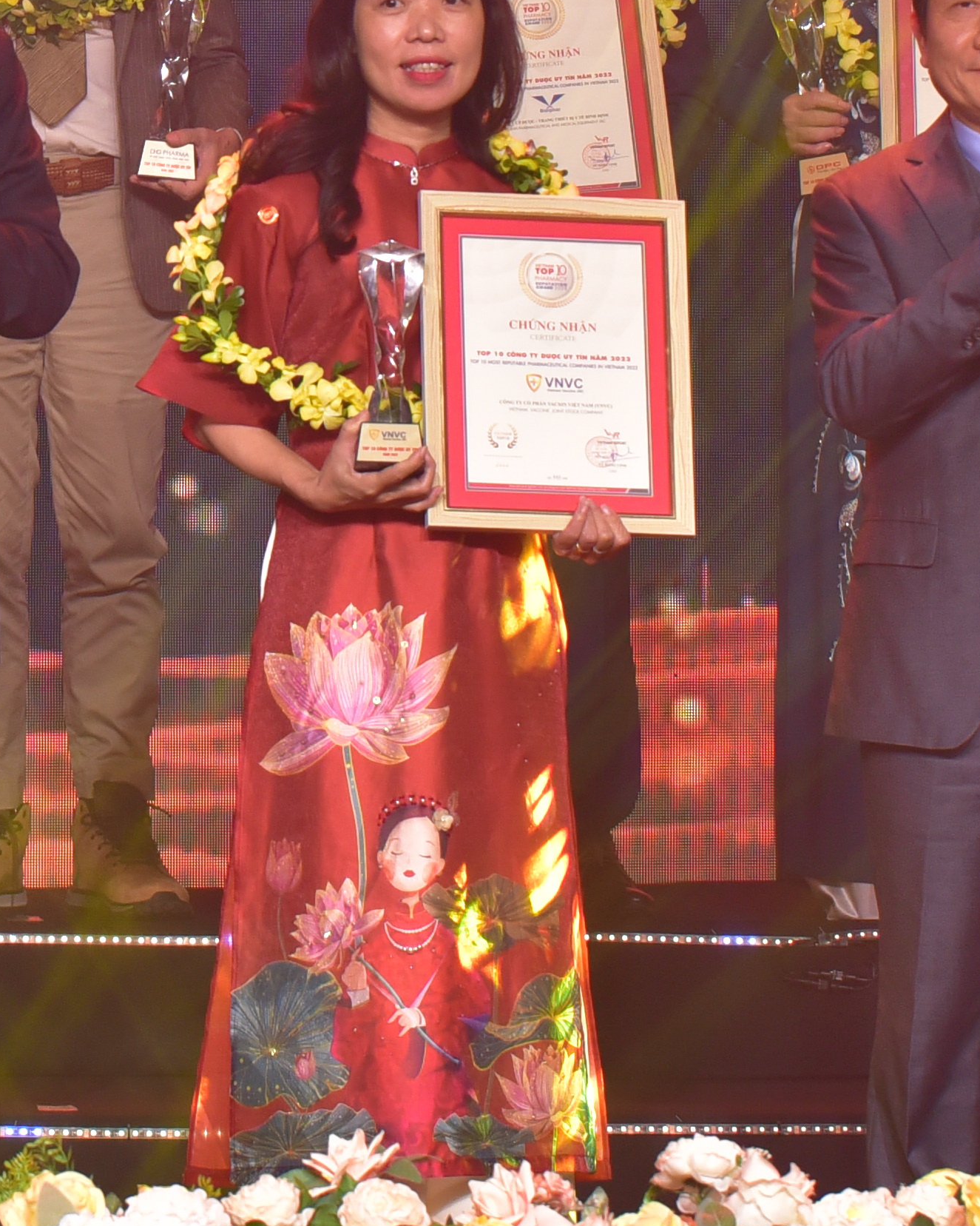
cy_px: -8
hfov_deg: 5.8
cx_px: 32
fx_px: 9643
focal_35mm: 266
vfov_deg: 7.2
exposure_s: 1/125
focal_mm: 78
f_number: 5.6
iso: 1250
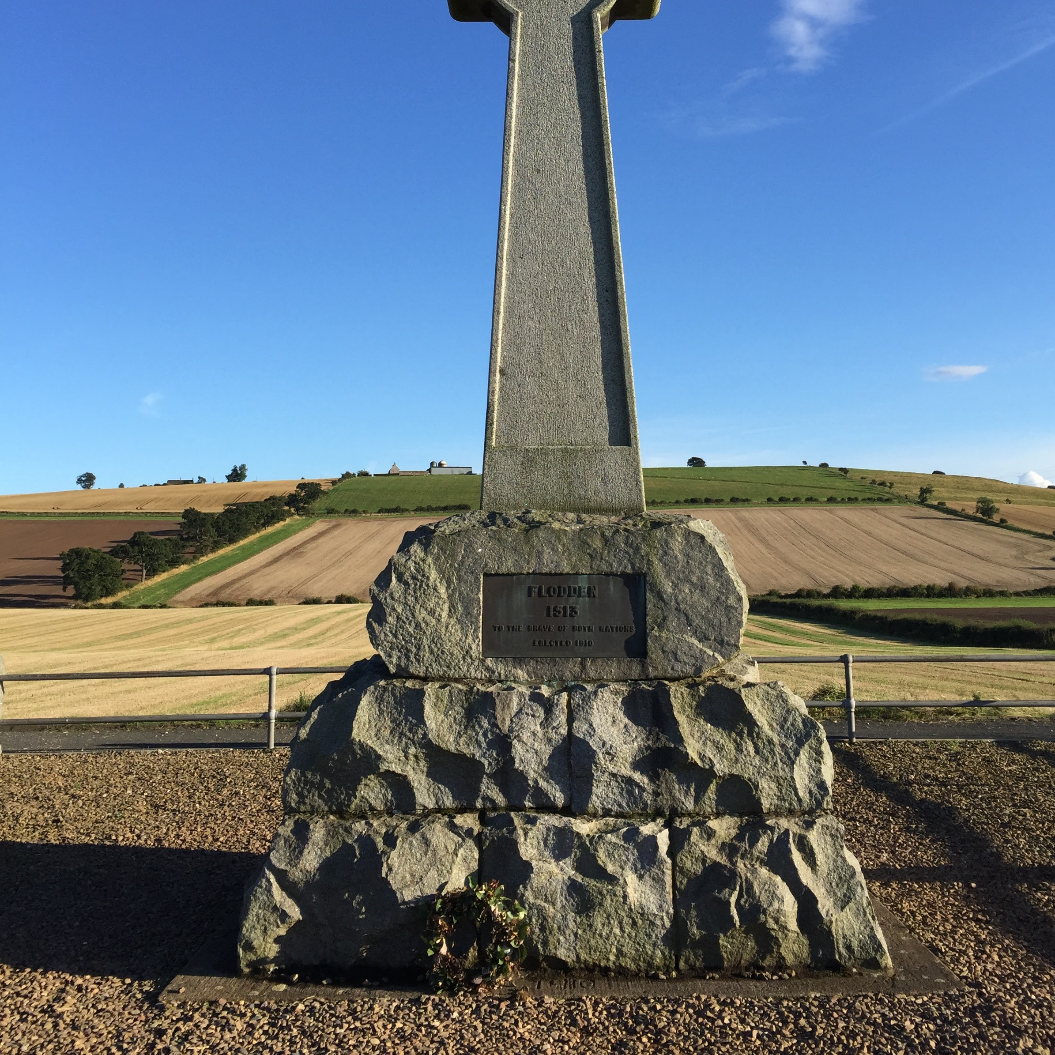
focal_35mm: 35
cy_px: 353
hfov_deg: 47.2
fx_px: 1207
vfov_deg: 46.5
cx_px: 535
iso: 32
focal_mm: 4.15
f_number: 2.2
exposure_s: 1/1319
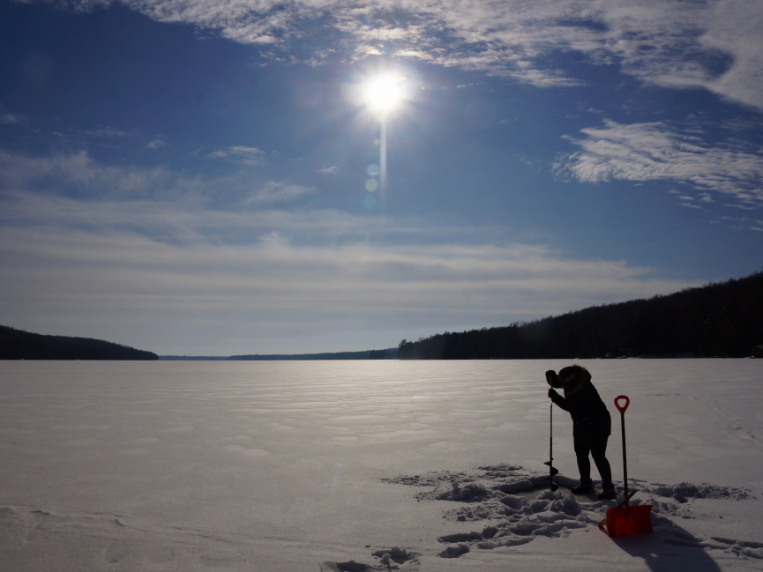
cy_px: 281
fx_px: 661
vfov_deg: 46.8
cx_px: 369
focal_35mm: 30
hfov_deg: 59.9
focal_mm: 18
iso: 100
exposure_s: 1/500
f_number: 13
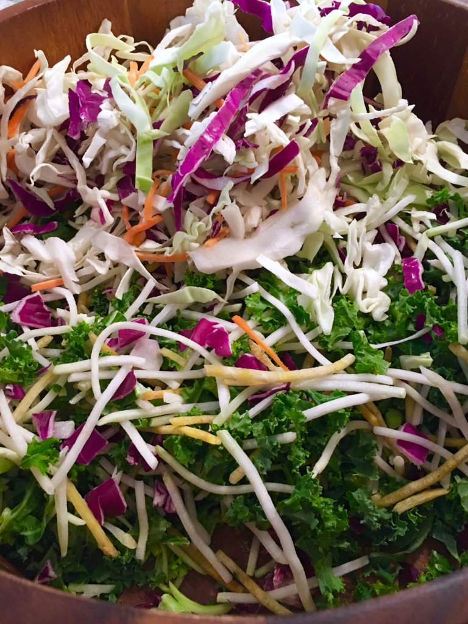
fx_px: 523
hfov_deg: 48.2
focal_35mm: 29
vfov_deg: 61.7
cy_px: 312
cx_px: 234
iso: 100
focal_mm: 4.15
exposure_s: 1/15
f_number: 2.2
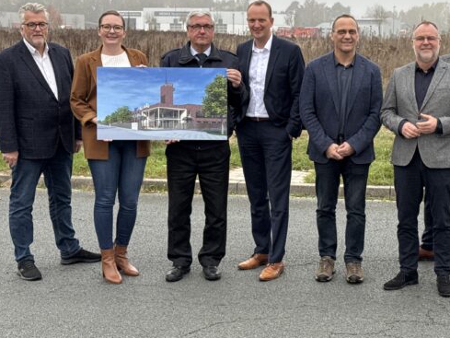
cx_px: 298
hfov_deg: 26.2
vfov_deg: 19.9
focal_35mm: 74
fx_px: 962
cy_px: 146
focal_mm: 6.76
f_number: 1.78
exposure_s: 1/379
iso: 80
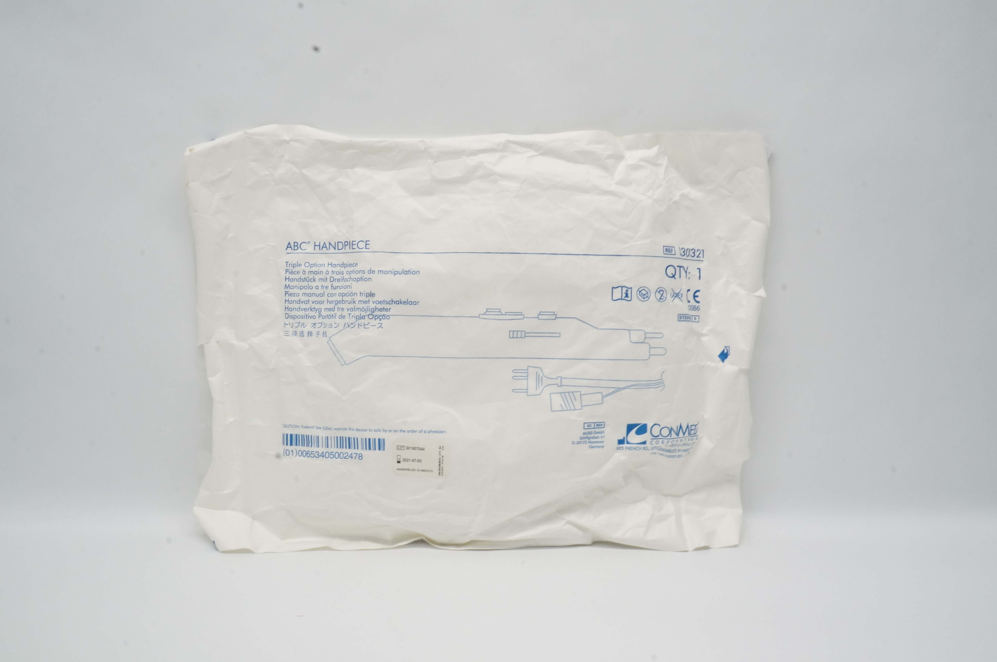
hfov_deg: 62.0
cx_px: 498
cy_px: 331
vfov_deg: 43.5
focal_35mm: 30
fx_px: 830
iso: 800
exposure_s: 1/8
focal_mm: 20
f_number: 22
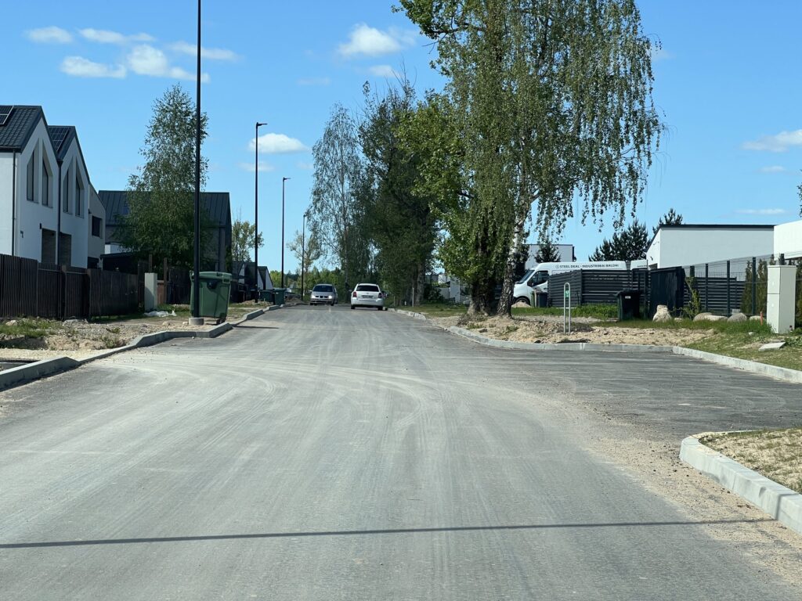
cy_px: 300
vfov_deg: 19.1
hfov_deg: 25.3
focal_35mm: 77
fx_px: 1784
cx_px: 401
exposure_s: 1/518
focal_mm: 9
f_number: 2.8
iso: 32
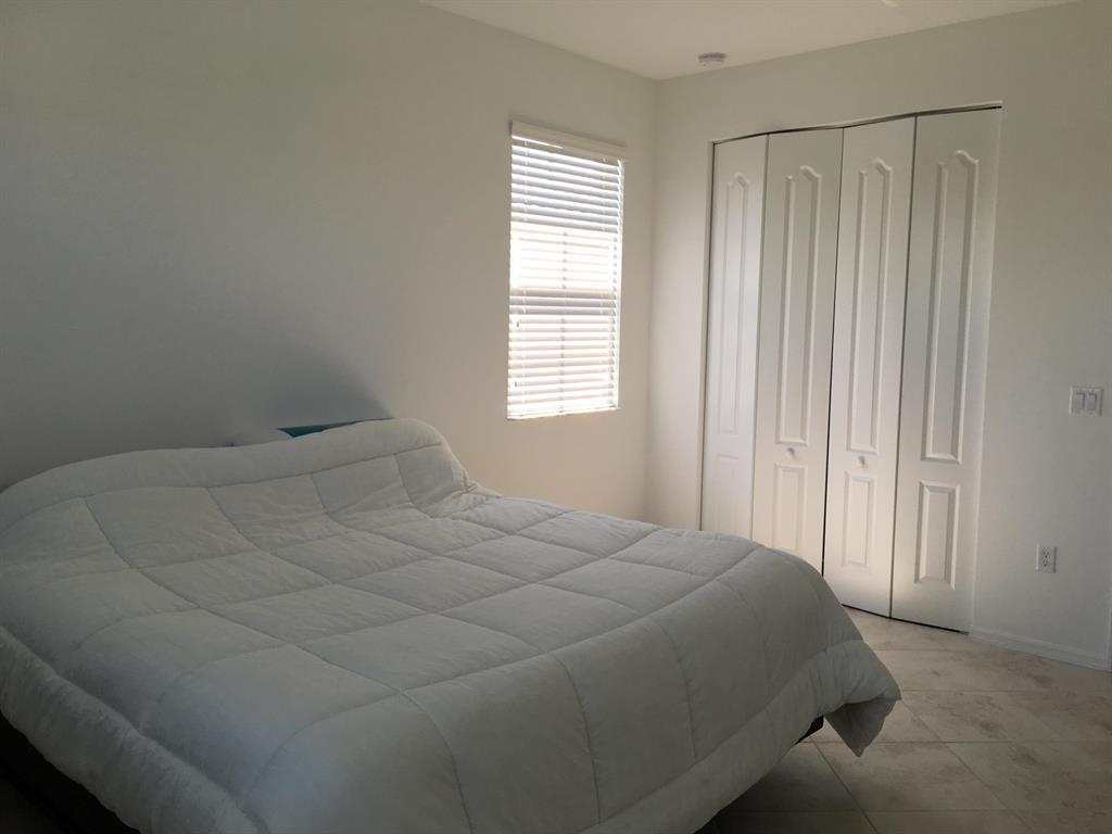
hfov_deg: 61.7
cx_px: 556
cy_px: 417
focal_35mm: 29
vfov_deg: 48.2
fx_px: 932
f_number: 2.2
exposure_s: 1/60
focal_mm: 4.15
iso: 25
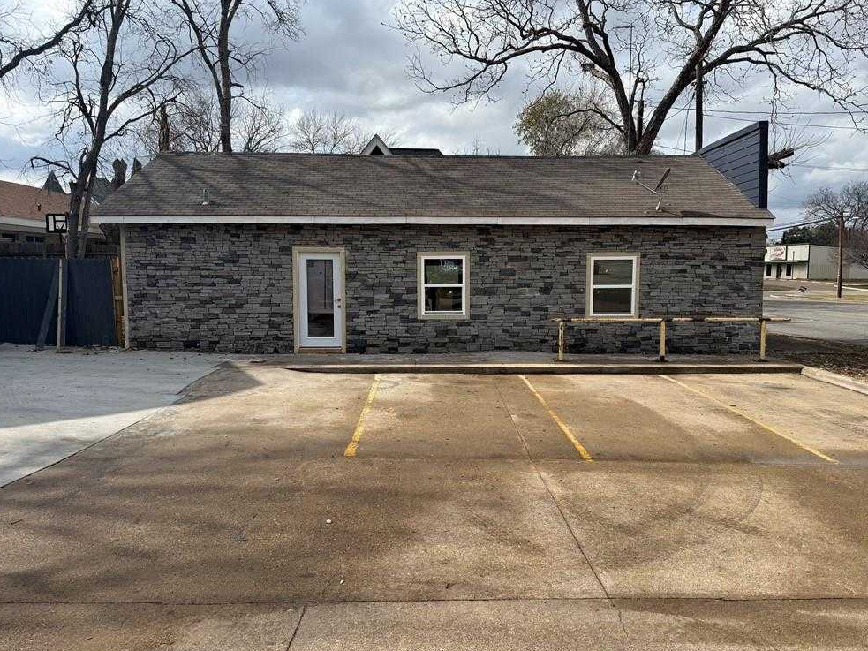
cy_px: 322
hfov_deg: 69.4
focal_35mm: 25
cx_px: 444
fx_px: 627
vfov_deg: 54.9
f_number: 1.78
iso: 80
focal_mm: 6.76
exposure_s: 1/5319
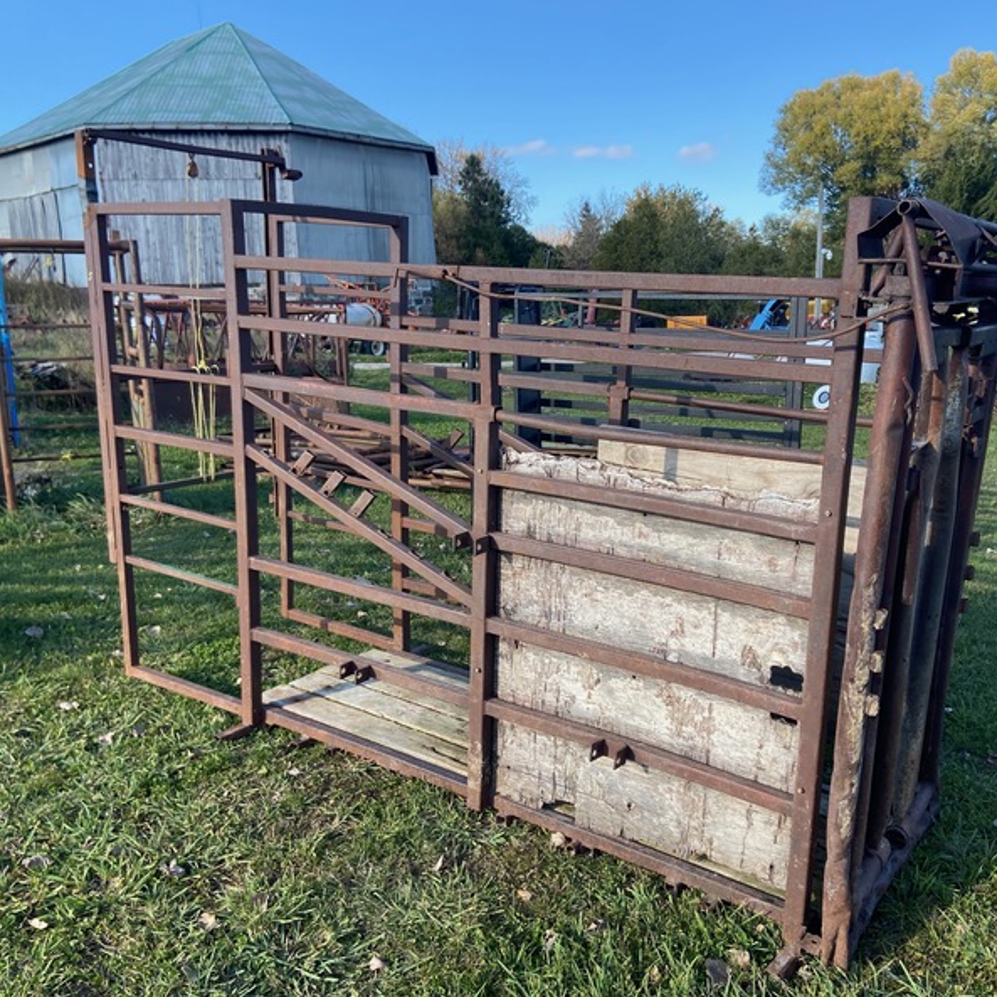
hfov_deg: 52.3
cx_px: 577
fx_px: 1010
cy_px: 499
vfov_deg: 52.5
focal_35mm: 31
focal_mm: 4.25
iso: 32
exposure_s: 1/877
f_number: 1.8
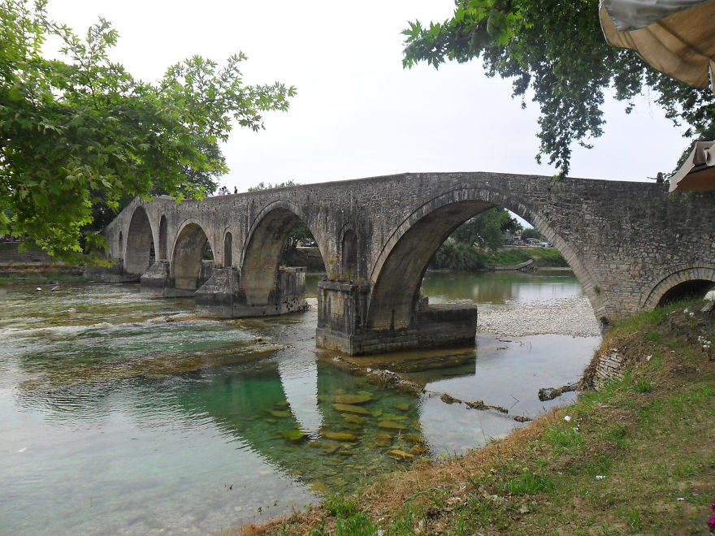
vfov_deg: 51.4
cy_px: 268
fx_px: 558
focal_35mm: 27
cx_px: 358
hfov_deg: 65.3
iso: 100
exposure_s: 1/1000
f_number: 3.5
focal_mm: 4.9
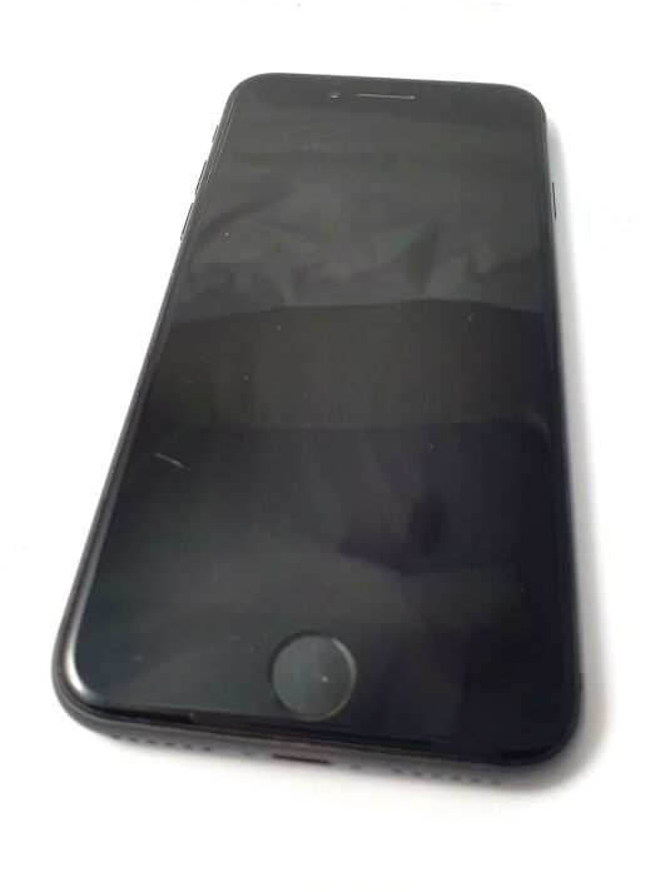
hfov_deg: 49.8
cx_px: 331
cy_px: 443
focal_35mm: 28
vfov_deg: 63.4
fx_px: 722
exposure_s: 1/100
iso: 160
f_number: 2.4
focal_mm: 4.32
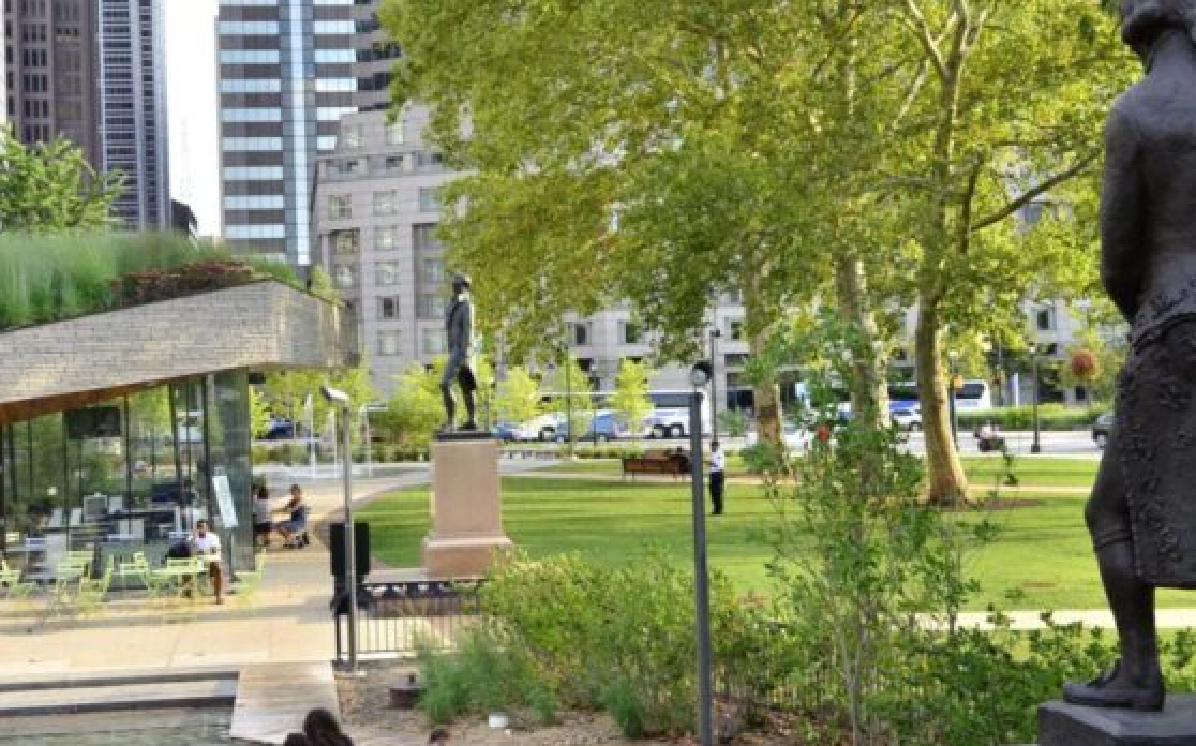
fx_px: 1783
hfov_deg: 37.1
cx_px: 626
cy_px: 360
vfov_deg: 23.6
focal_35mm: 55
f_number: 8
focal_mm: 25
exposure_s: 1/100
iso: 100
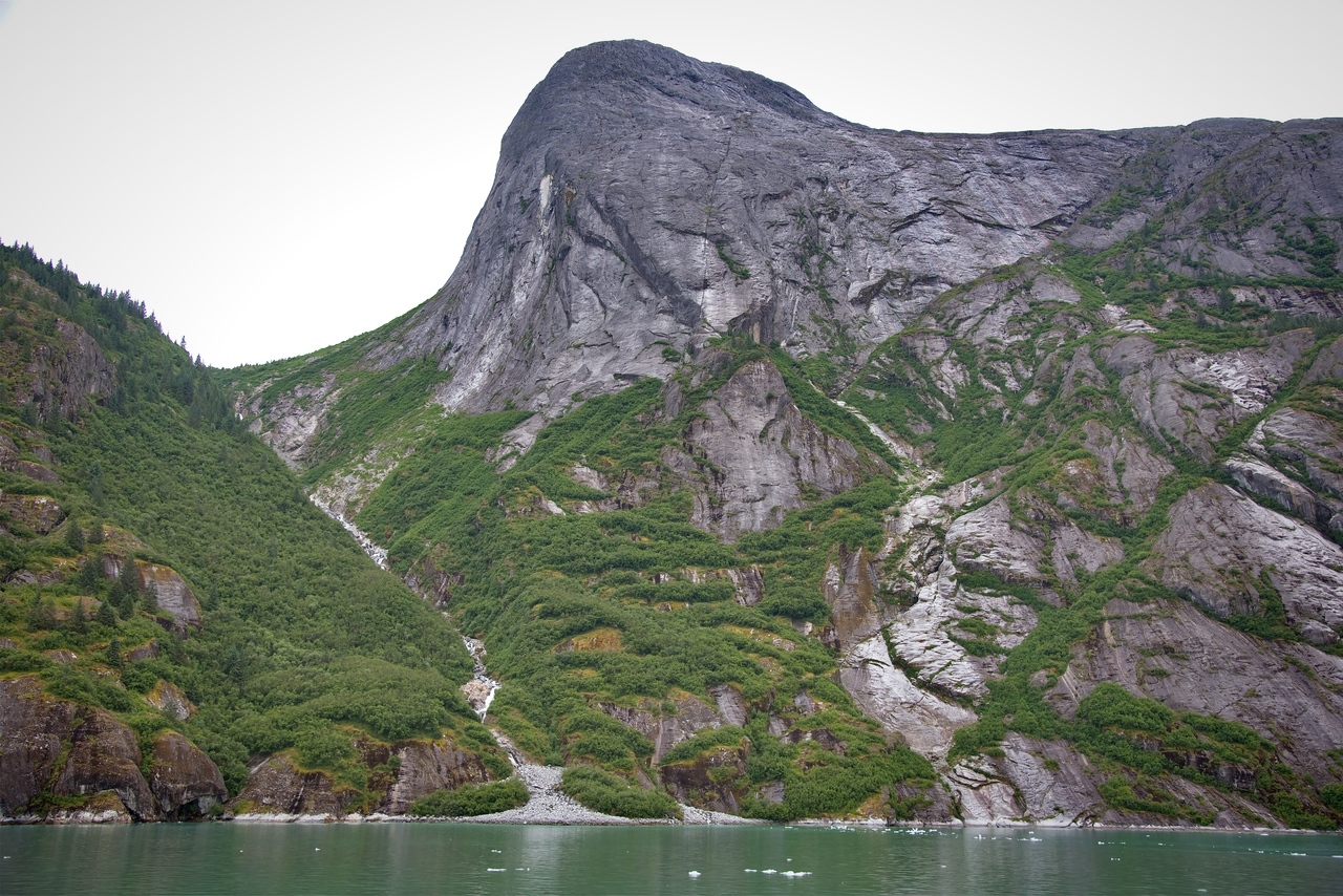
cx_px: 672
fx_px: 1194
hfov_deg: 58.7
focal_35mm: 32
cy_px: 448
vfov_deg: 41.1
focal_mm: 32
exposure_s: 1/100
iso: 100
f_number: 5
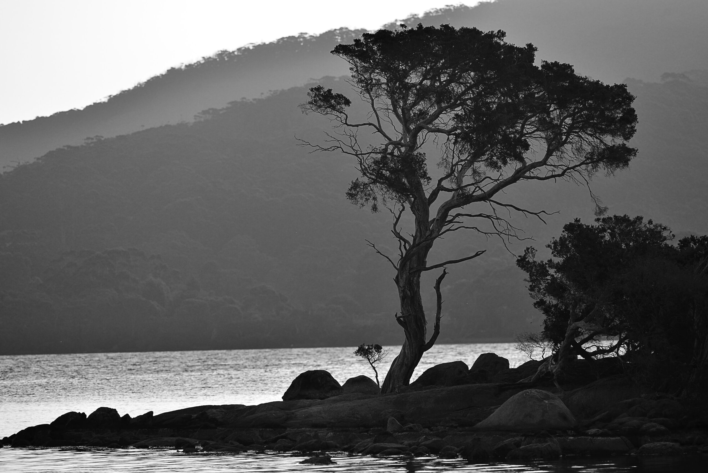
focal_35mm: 300
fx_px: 5902
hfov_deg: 6.9
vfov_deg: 4.6
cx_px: 354
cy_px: 236
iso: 200
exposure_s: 1/20
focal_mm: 300
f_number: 5.6
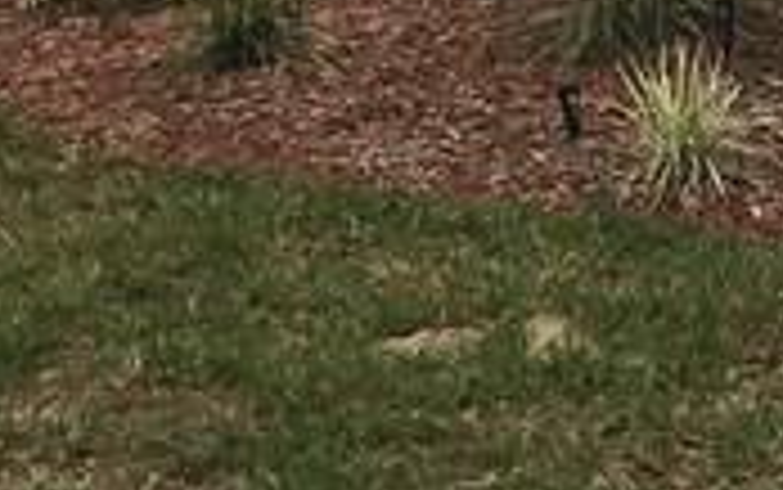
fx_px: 3865
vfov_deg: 6.9
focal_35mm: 181
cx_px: 1534
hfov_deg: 10.7
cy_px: -575
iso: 25
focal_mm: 4.15
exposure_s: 1/304
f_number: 2.2
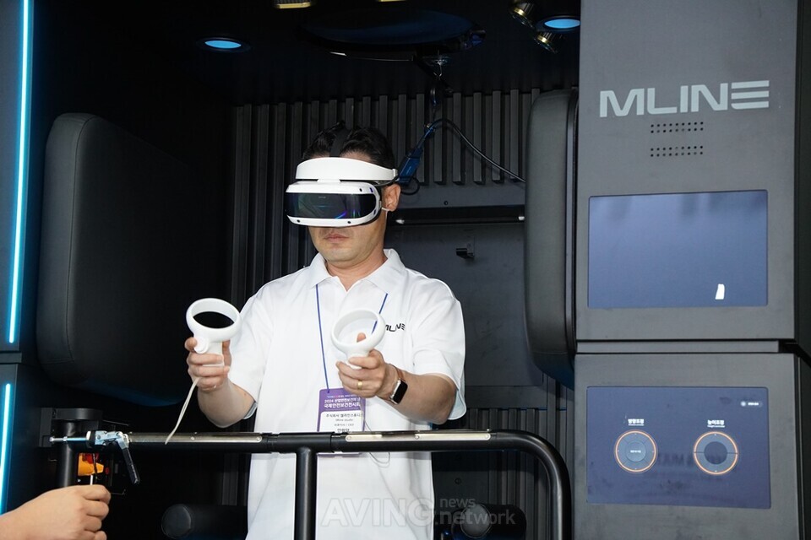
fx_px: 2129
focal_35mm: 94
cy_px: 270
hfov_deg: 21.6
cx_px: 406
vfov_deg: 14.5
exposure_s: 1/160
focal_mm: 63
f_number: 4
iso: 2500
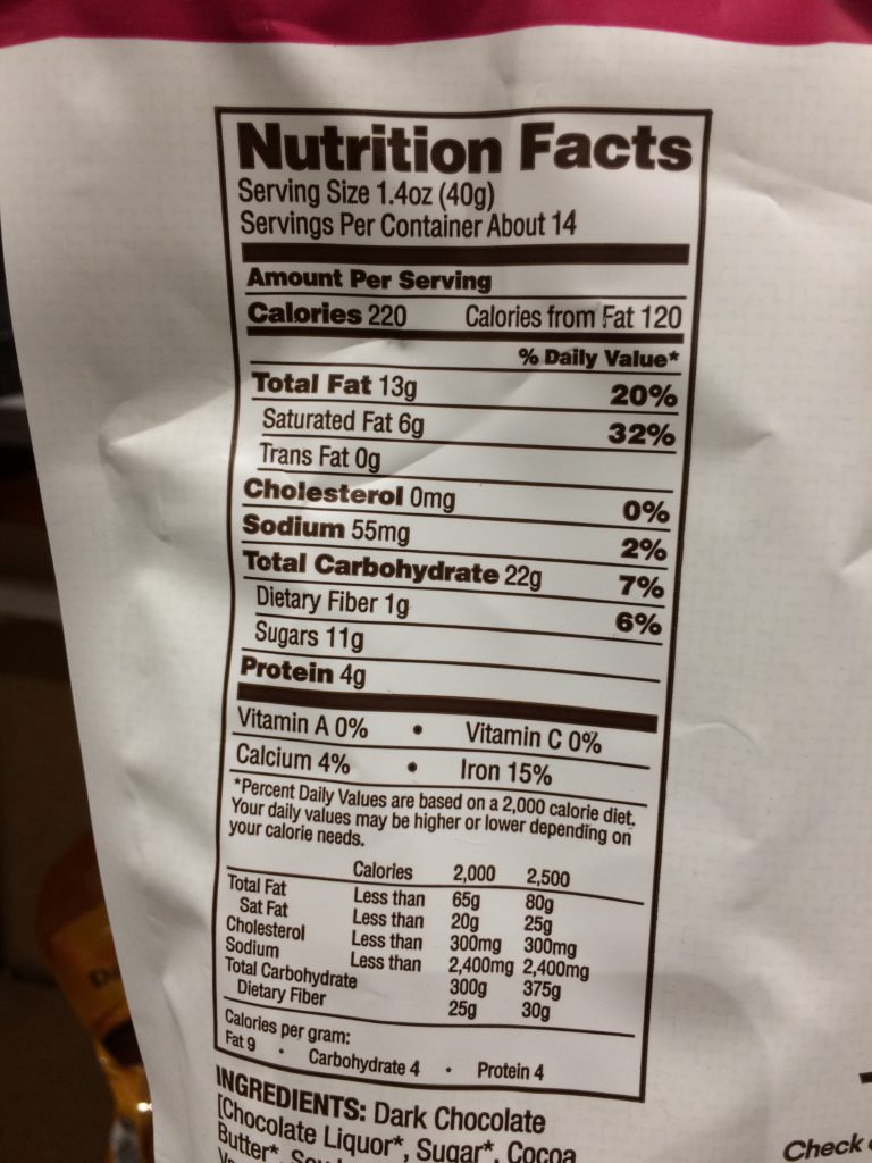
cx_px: 436
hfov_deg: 48.2
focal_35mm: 29
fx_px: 974
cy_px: 582
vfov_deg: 61.7
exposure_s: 1/30
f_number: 2.2
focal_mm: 4.15
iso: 80
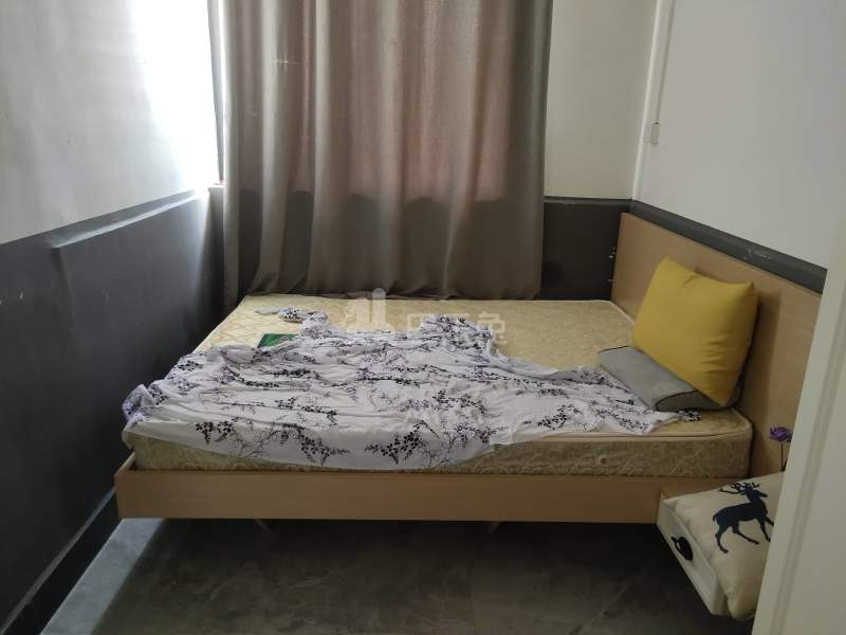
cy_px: 318
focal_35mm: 30
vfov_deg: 46.8
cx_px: 423
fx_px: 733
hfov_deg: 60.0
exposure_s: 1/33
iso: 304
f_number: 1.8
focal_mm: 4.35
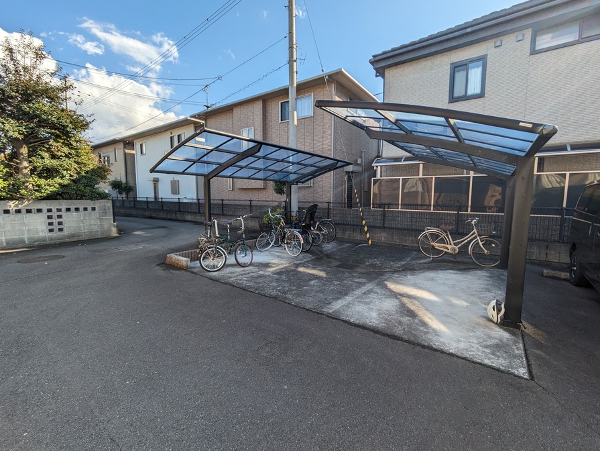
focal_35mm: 15
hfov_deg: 98.1
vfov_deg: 81.7
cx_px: 315
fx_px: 260
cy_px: 217
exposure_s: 1/1174
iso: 45
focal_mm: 1.83
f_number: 2.2
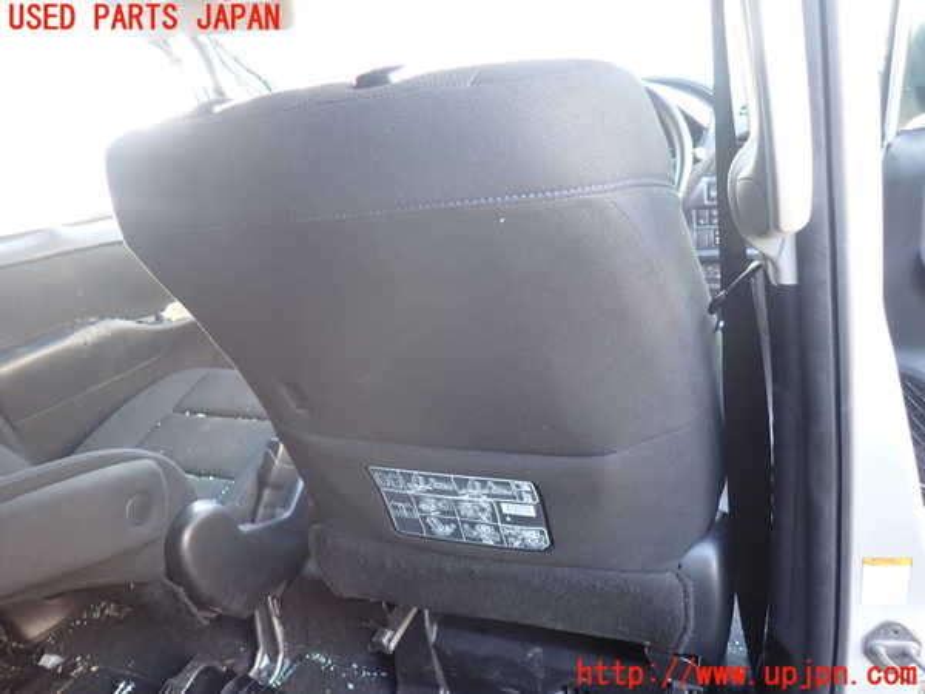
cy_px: 347
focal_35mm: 25
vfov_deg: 54.9
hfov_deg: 69.4
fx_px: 668
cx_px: 462
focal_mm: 4.5
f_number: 2
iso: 200
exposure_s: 1/40
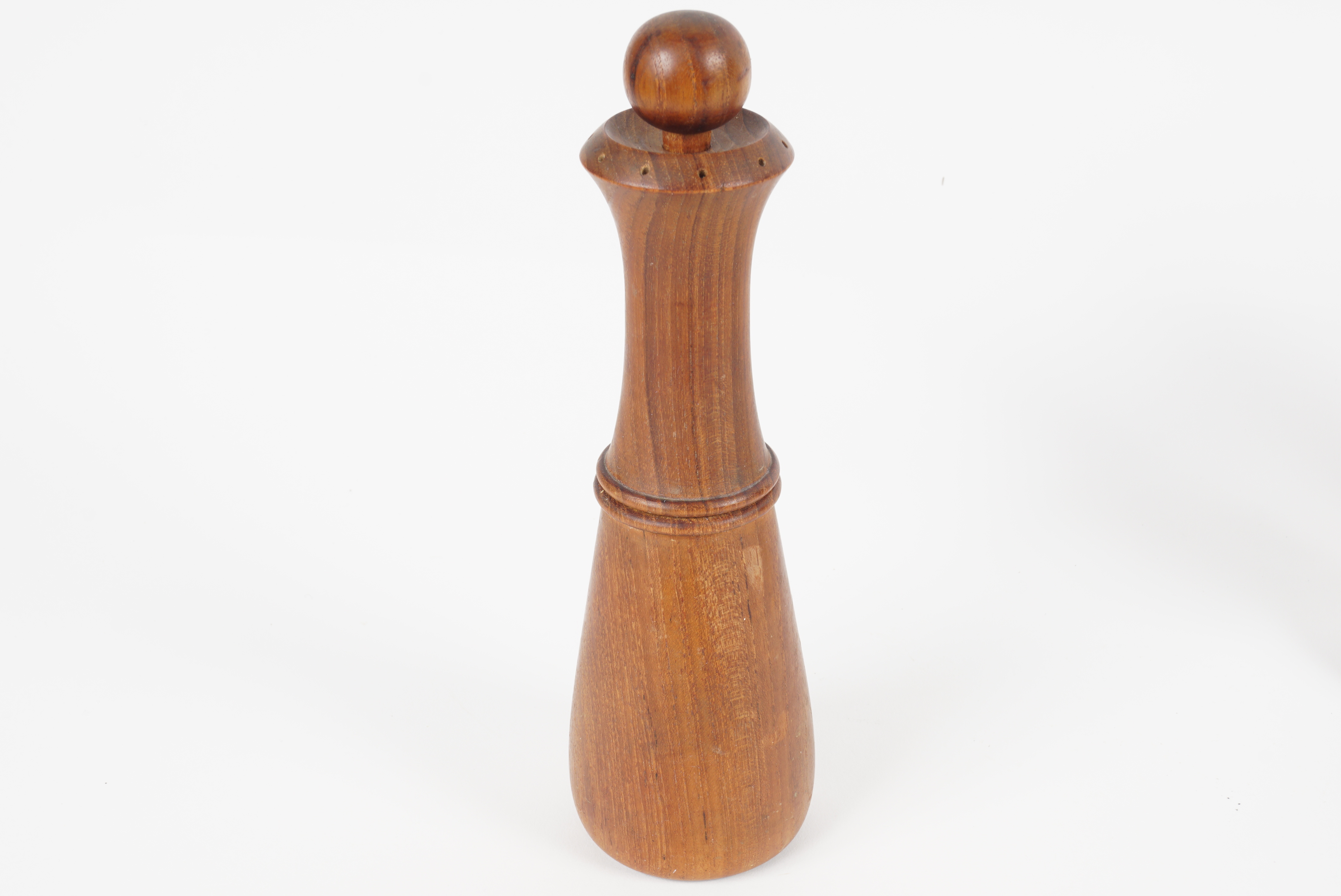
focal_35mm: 52
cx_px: 670
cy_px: 448
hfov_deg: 37.8
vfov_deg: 25.8
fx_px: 1957
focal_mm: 35
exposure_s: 1/125
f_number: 16
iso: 100
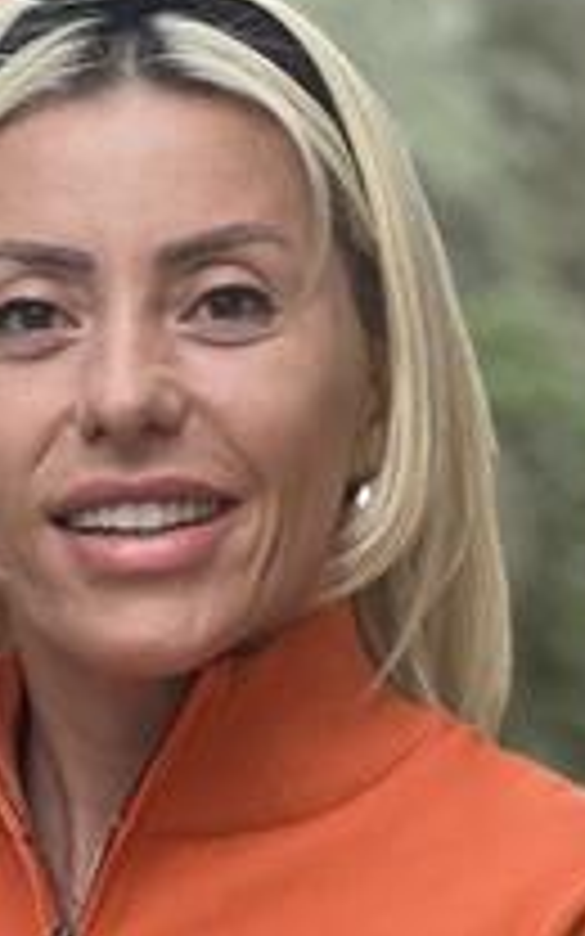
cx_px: 122
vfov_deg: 6.6
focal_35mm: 314
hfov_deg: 4.2
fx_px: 8010
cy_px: 1444
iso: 200
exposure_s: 1/40
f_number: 2.8
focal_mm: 9
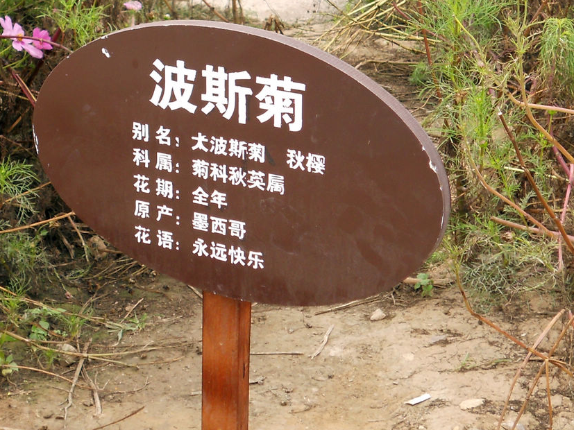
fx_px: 1476
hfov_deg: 21.8
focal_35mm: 89
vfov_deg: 16.4
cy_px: 35
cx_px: 149
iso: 80
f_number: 4.3
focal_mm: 8.2
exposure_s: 1/50
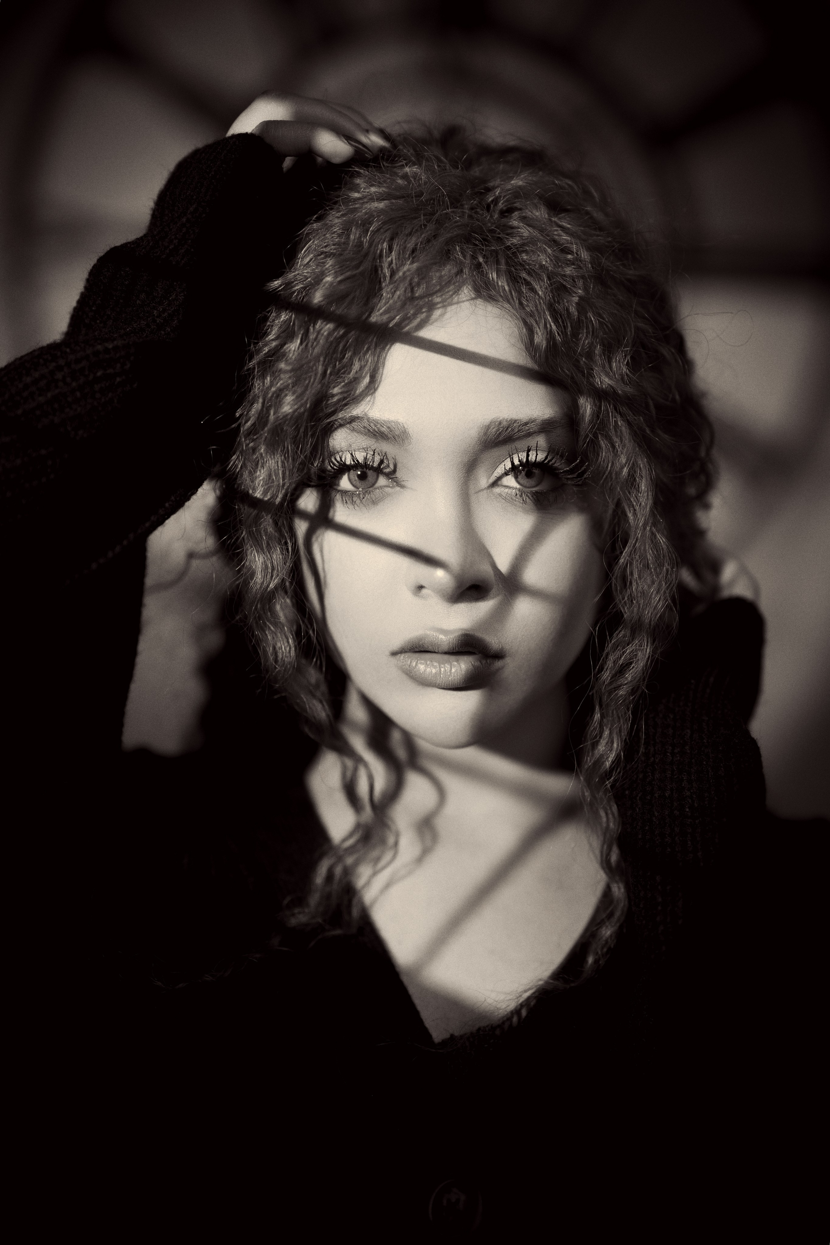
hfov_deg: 27.0
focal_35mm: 50
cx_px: 415
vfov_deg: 39.6
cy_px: 622
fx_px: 1729
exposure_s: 1/400
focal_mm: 50
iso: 100
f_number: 1.6
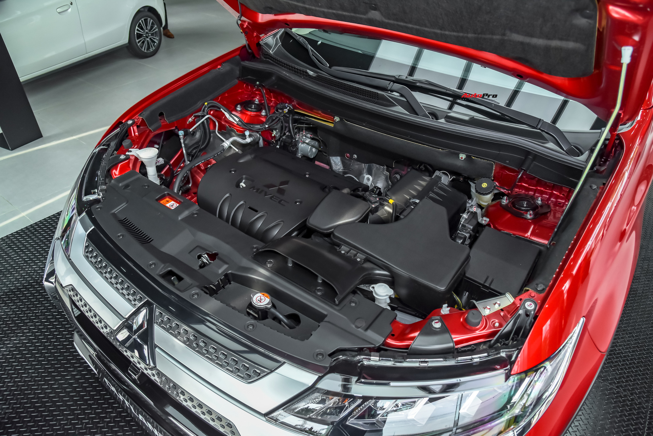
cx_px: 326
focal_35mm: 24
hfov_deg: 73.7
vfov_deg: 53.2
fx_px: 435
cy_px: 218
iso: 1000
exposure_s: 1/250
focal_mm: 24
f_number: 5.6
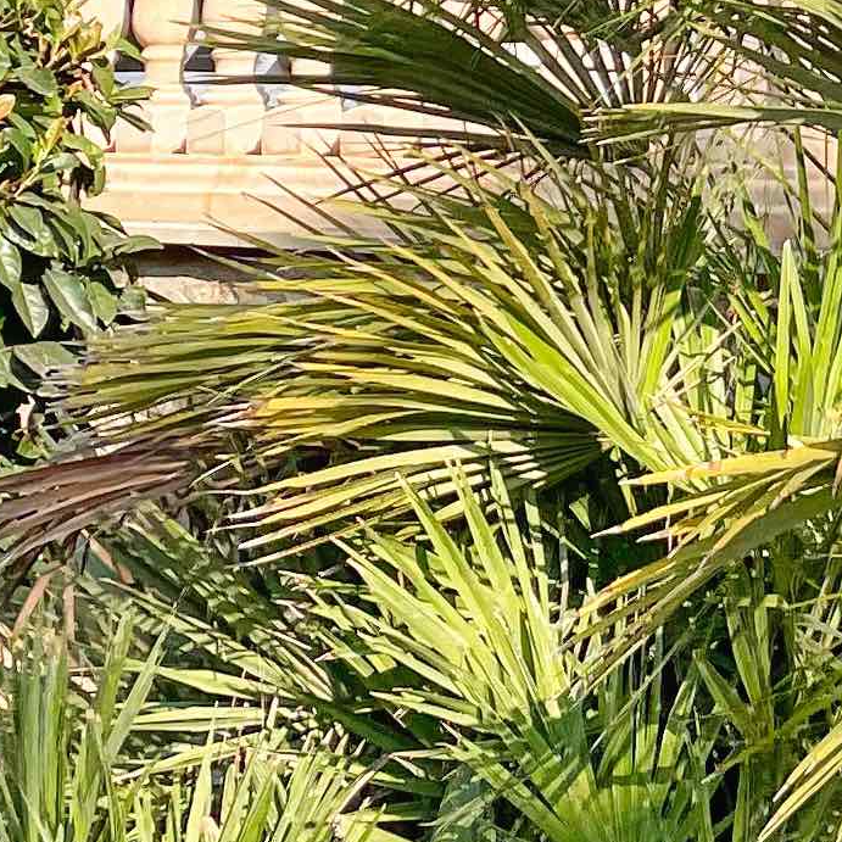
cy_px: -212
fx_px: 3688
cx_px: 959
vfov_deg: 12.7
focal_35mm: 134
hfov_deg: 12.8
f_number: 1.6
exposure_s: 1/3610
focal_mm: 4.2
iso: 50
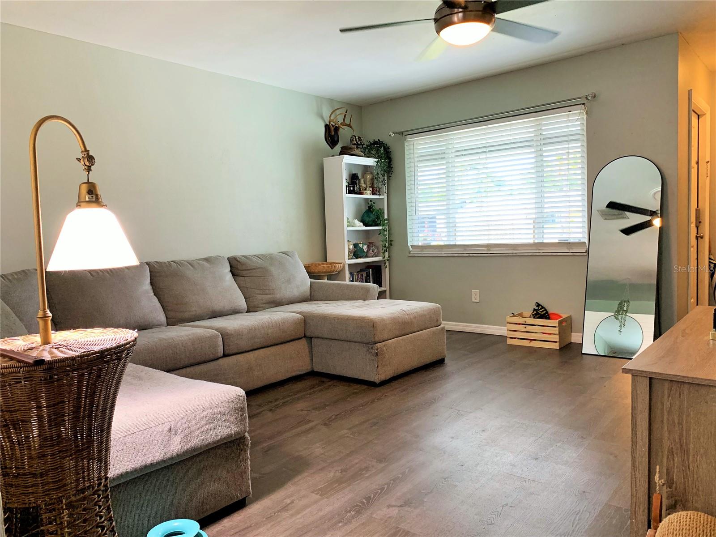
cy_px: 268
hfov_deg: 67.3
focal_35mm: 26
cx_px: 358
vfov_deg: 53.1
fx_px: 538
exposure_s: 1/60
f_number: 1.8
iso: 160
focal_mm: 4.25
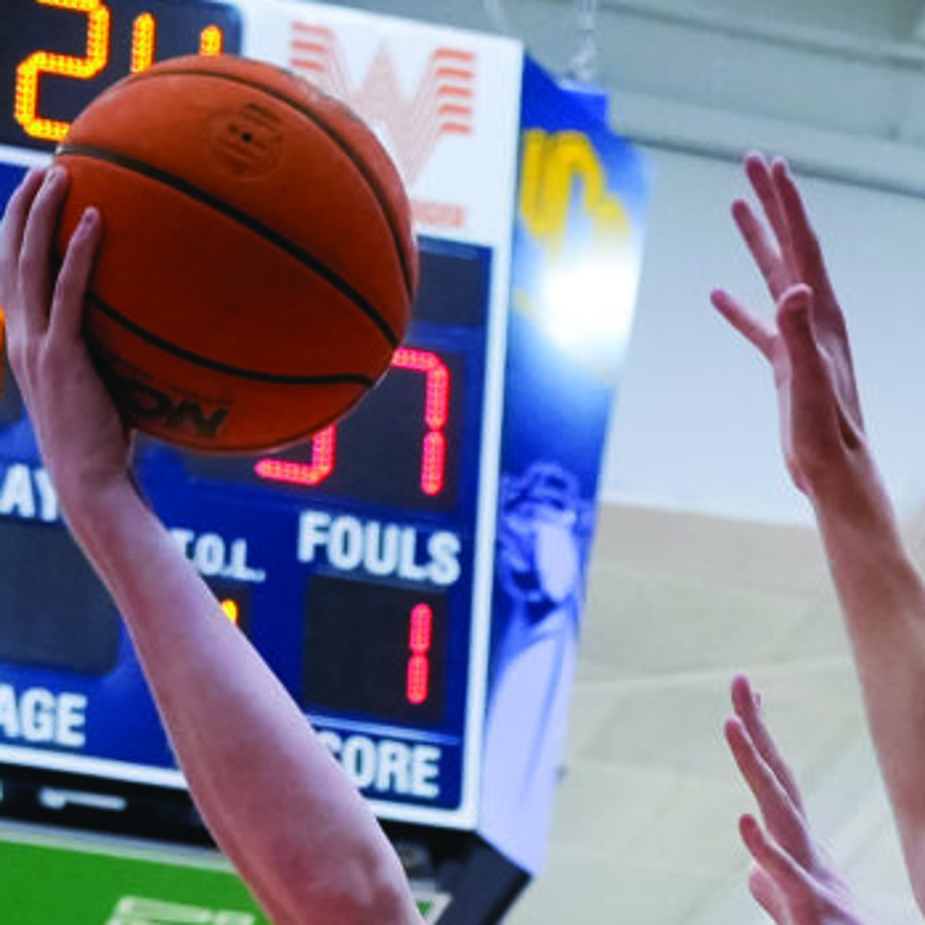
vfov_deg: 7.5
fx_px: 6591
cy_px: 2249
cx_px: 1177
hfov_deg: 7.9
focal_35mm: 218
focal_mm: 35
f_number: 3.2
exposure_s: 1/1250
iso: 2500
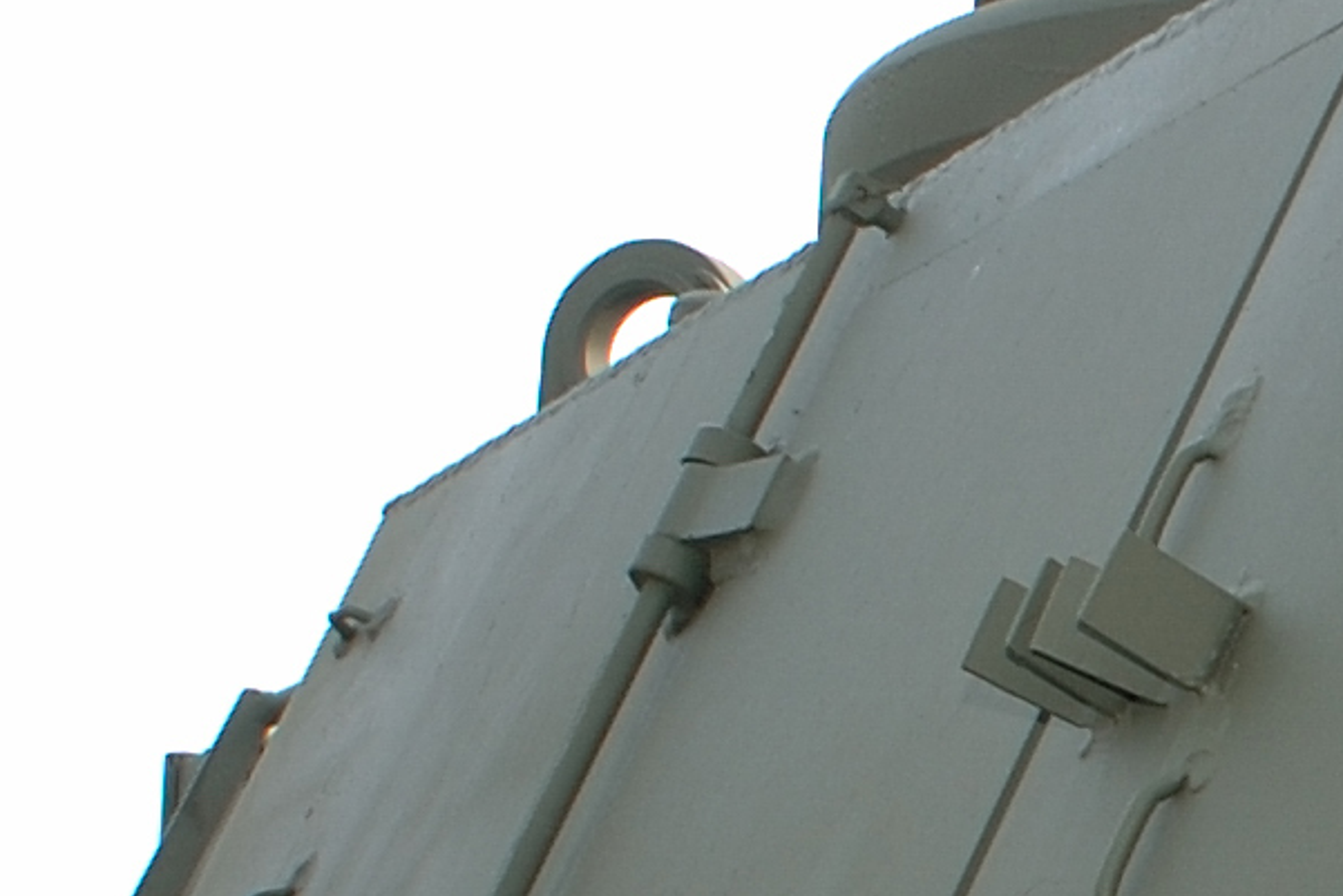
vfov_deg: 9.0
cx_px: 2990
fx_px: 5597
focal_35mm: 150
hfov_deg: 11.7
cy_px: 1164
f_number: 8
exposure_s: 1/100
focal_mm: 20
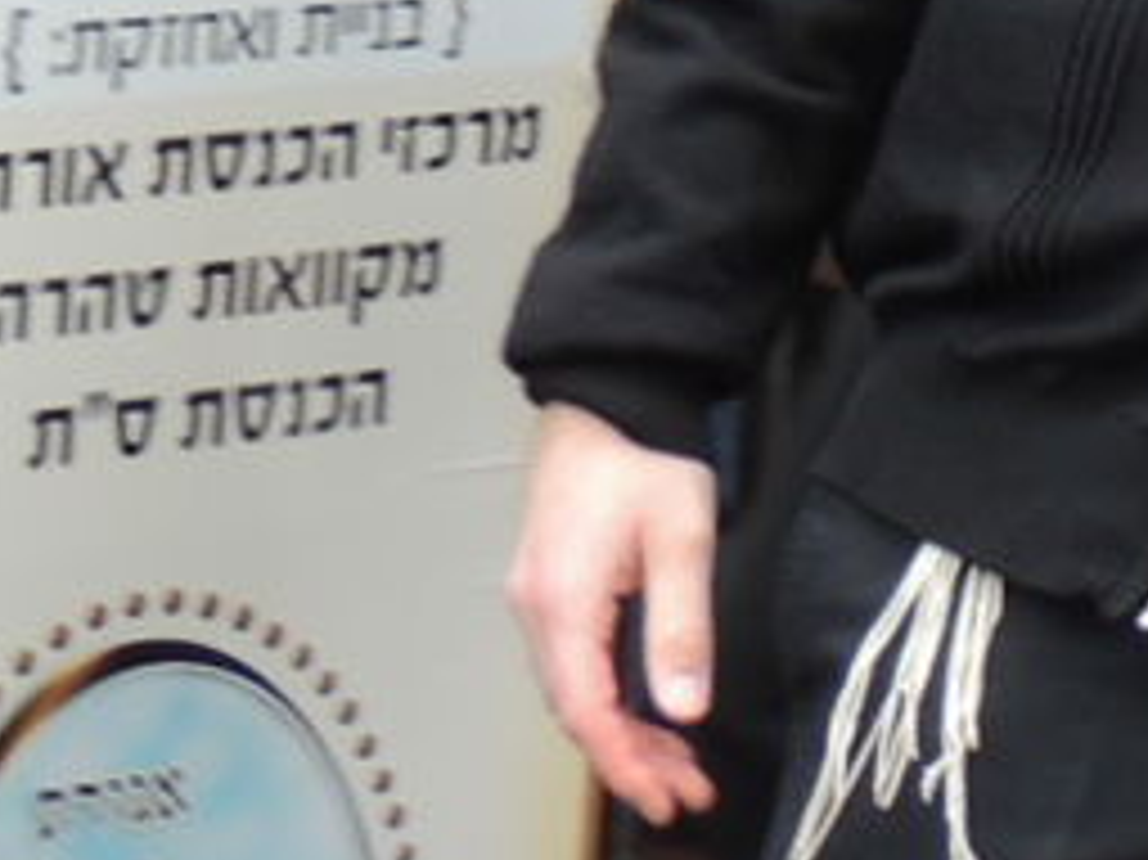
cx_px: 2107
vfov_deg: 6.1
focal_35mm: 236
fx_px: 7823
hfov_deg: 8.1
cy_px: -765
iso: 100
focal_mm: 7.6
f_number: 3.4
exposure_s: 1/100
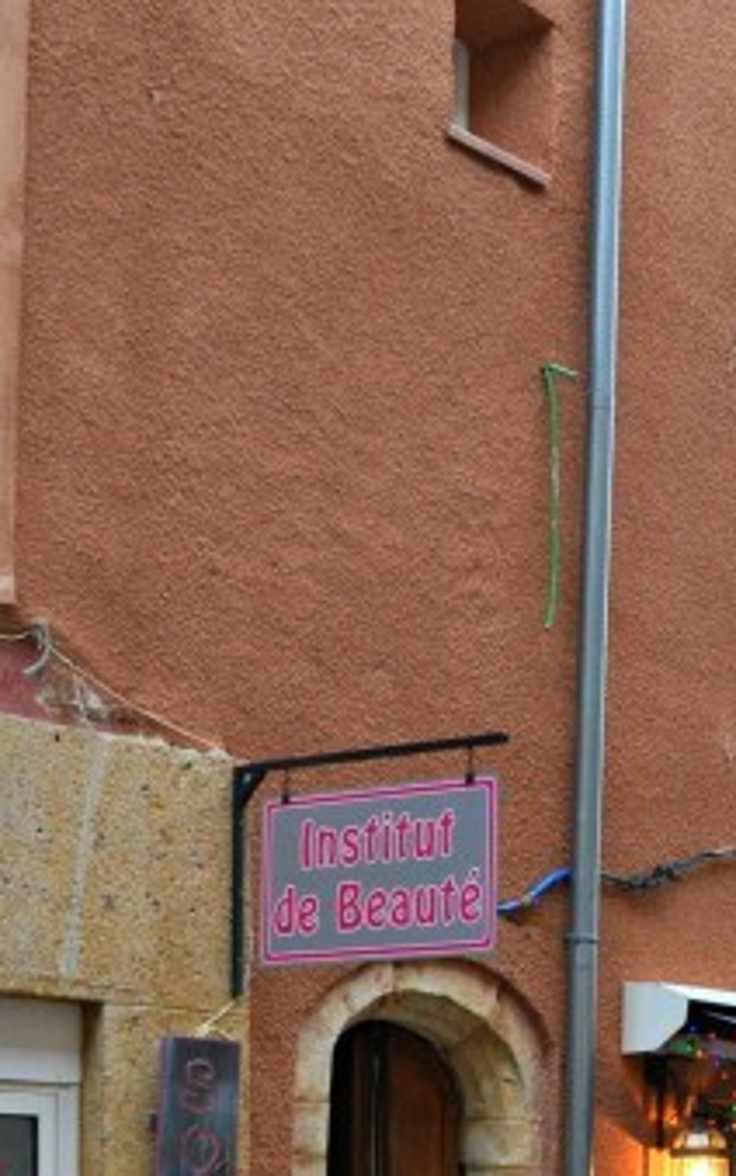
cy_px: 1166
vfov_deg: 23.9
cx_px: 878
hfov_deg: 15.2
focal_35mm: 83
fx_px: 2663
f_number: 8
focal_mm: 18
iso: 560
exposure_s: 1/60
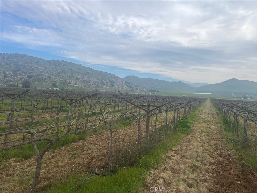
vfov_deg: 53.1
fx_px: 193
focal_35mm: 26
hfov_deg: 67.3
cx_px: 128
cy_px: 96
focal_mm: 4.2
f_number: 1.6
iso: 32
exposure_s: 1/2747
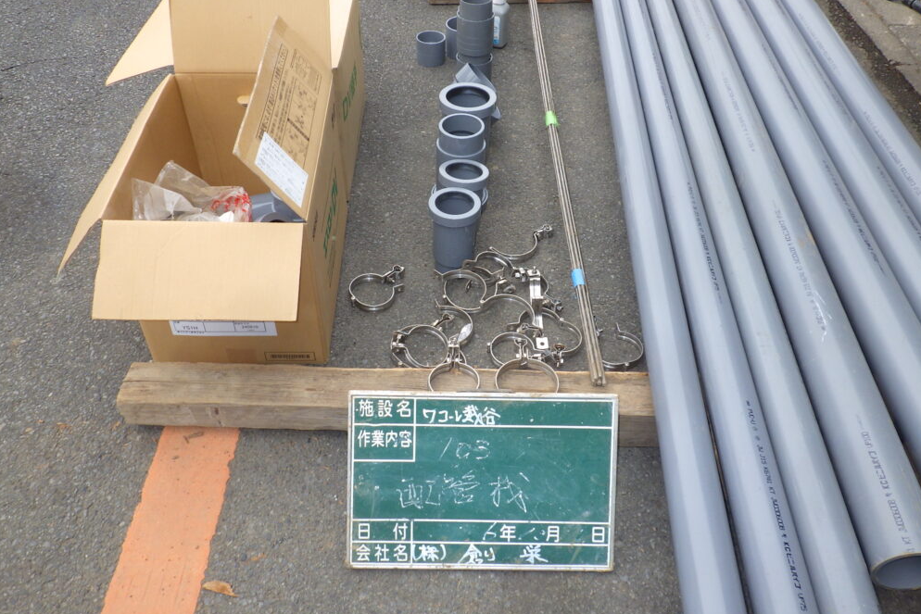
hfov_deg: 61.9
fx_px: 768
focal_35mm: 30
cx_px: 457
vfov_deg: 43.6
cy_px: 279
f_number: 4.2
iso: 125
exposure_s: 1/160
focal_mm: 5
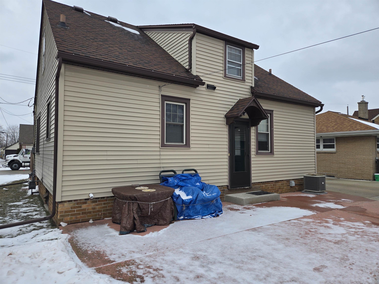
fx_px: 252
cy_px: 142
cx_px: 190
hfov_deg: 73.9
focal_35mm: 23
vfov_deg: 58.9
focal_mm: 5.4
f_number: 1.8
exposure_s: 1/1859
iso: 25
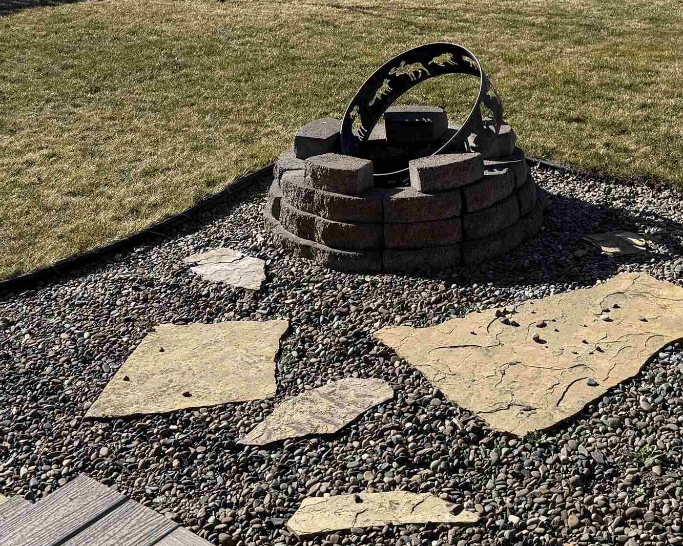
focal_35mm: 54
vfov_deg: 27.4
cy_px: 85
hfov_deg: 34.7
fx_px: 1091
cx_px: 396
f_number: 1.78
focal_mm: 6.76
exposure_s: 1/4405
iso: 80
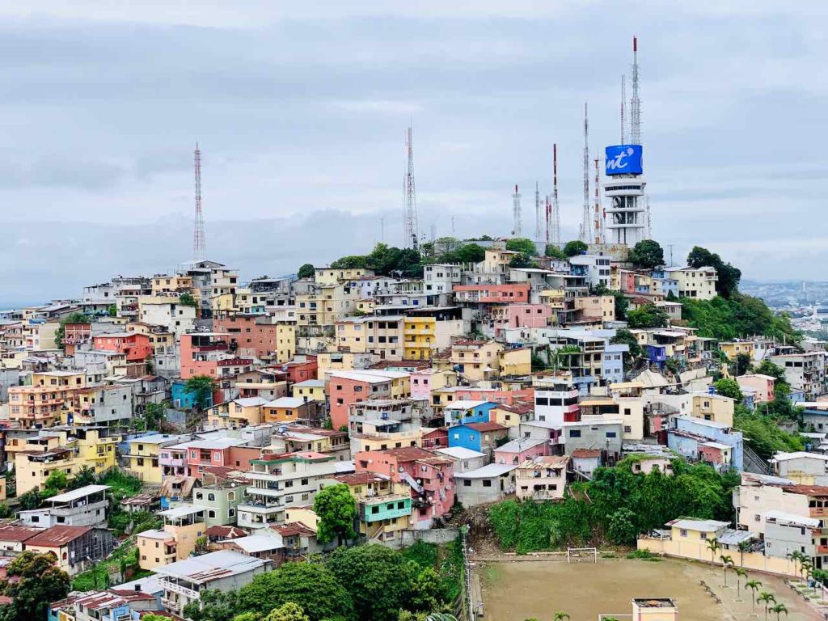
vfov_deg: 28.0
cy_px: 310
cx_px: 414
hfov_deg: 36.8
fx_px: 1244
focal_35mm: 52
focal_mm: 6
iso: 16
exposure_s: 1/1332
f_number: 2.4
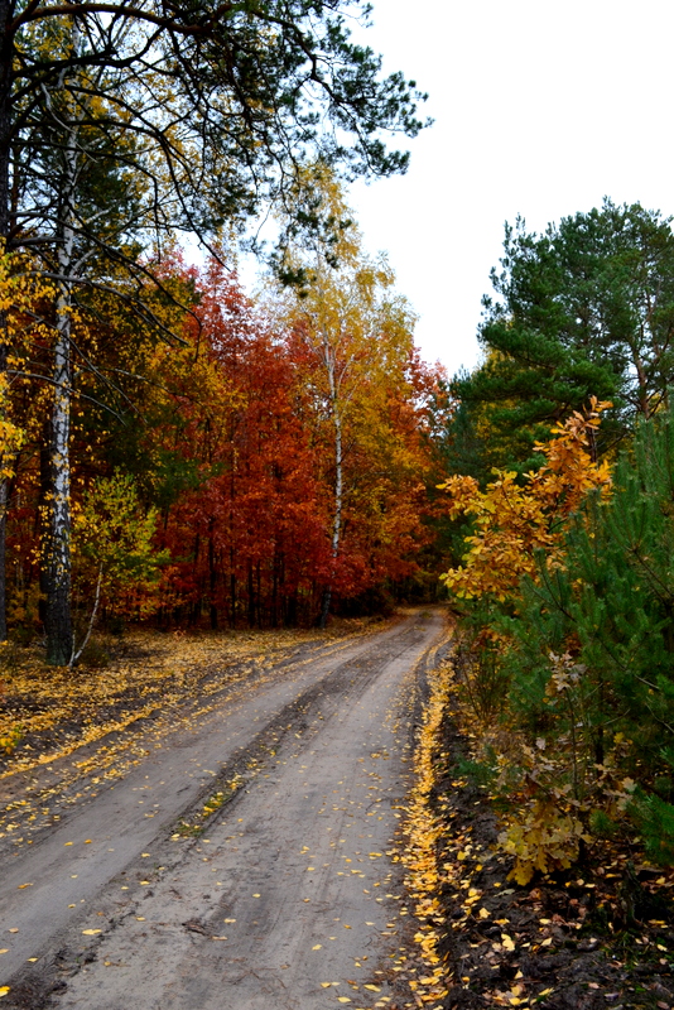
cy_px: 505
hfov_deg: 40.0
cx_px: 337
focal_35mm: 33
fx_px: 926
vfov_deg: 57.2
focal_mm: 22
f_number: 9
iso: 400
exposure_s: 1/125
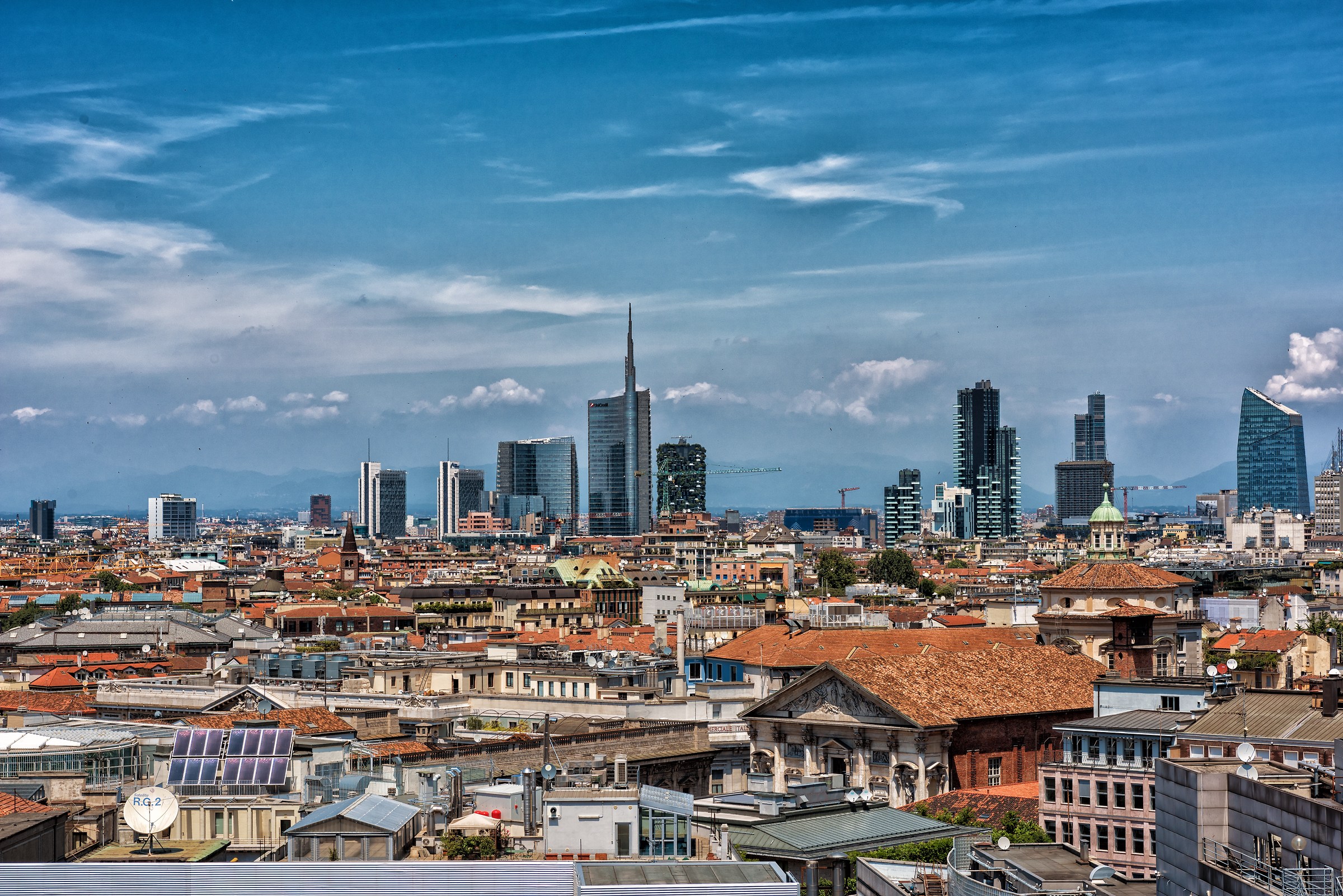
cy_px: 448
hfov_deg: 28.8
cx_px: 672
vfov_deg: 19.5
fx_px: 2612
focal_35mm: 70
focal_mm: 70
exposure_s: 1/250
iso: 64
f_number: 9
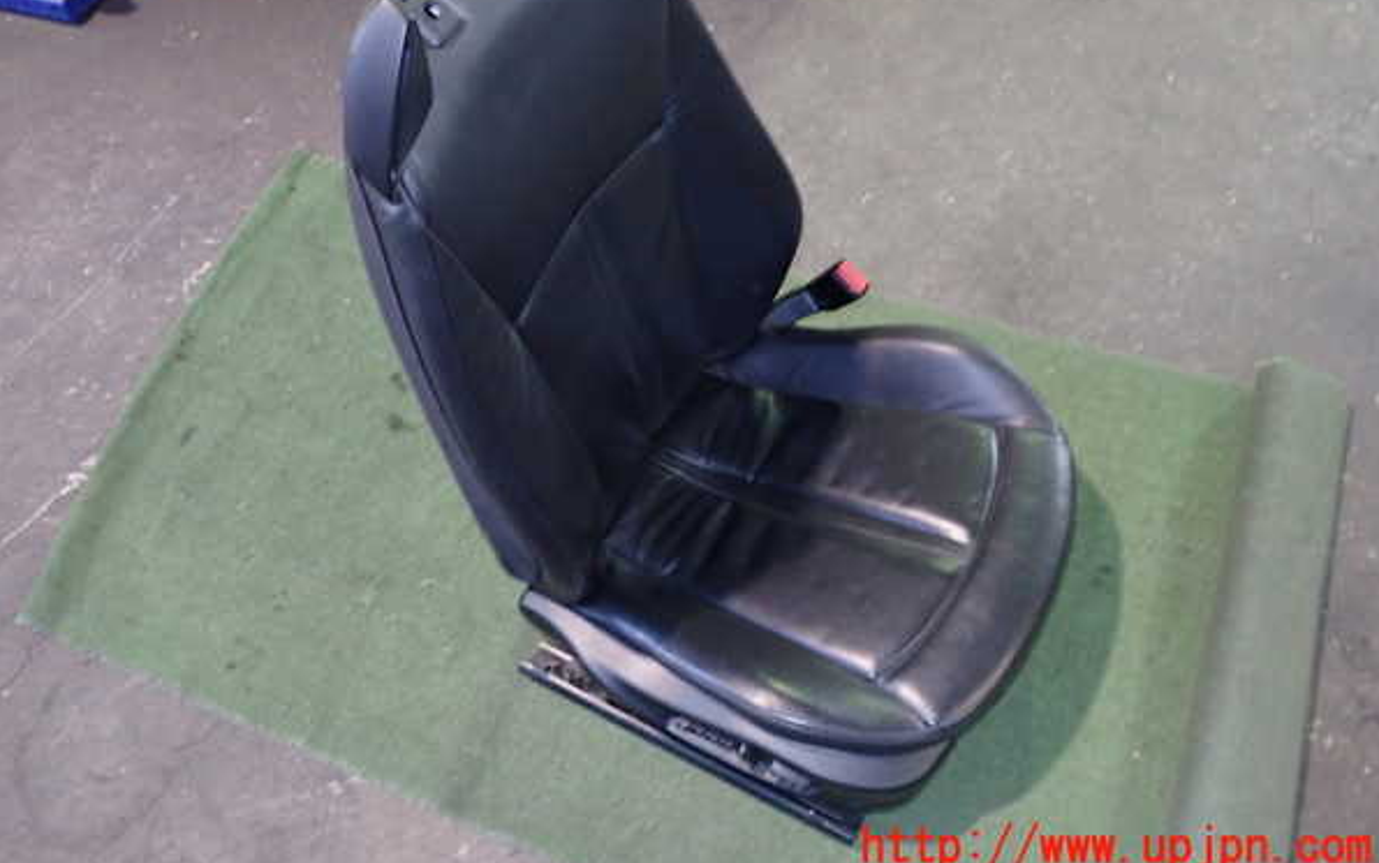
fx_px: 1203
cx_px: 690
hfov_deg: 59.6
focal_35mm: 32
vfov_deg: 39.3
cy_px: 356
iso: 640
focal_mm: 5.4
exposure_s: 1/5
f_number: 6.3
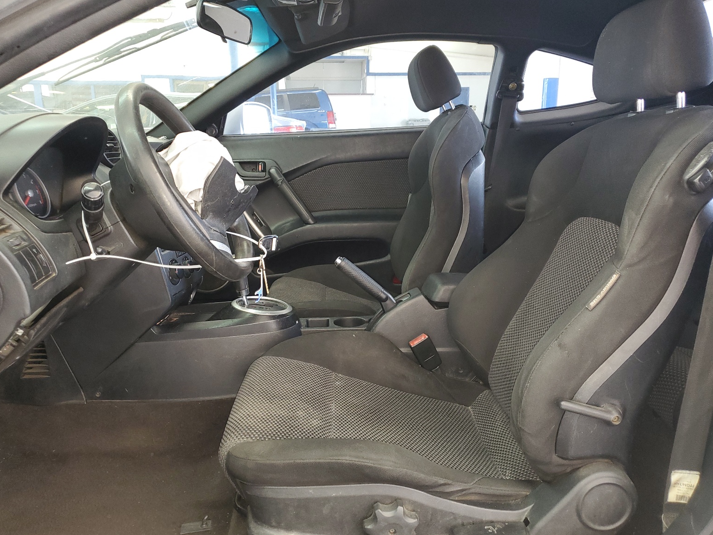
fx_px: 556
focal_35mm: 27
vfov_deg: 51.4
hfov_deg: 65.3
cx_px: 345
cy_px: 276
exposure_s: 1/24
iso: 111
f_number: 1.5
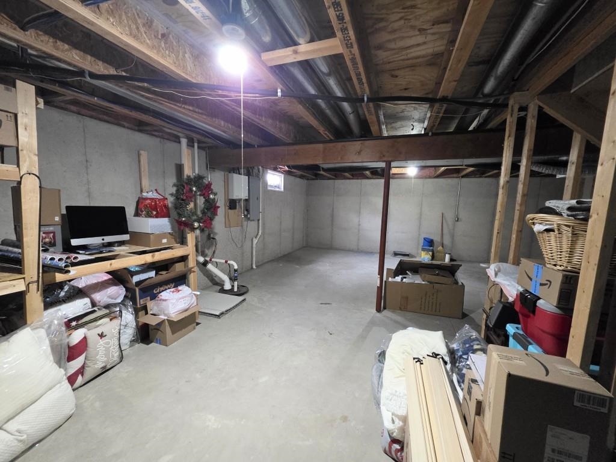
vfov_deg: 89.9
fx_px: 231
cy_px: 231
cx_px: 308
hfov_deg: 106.2
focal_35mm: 13
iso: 1250
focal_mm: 2.2
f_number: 1.9
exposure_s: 1/60
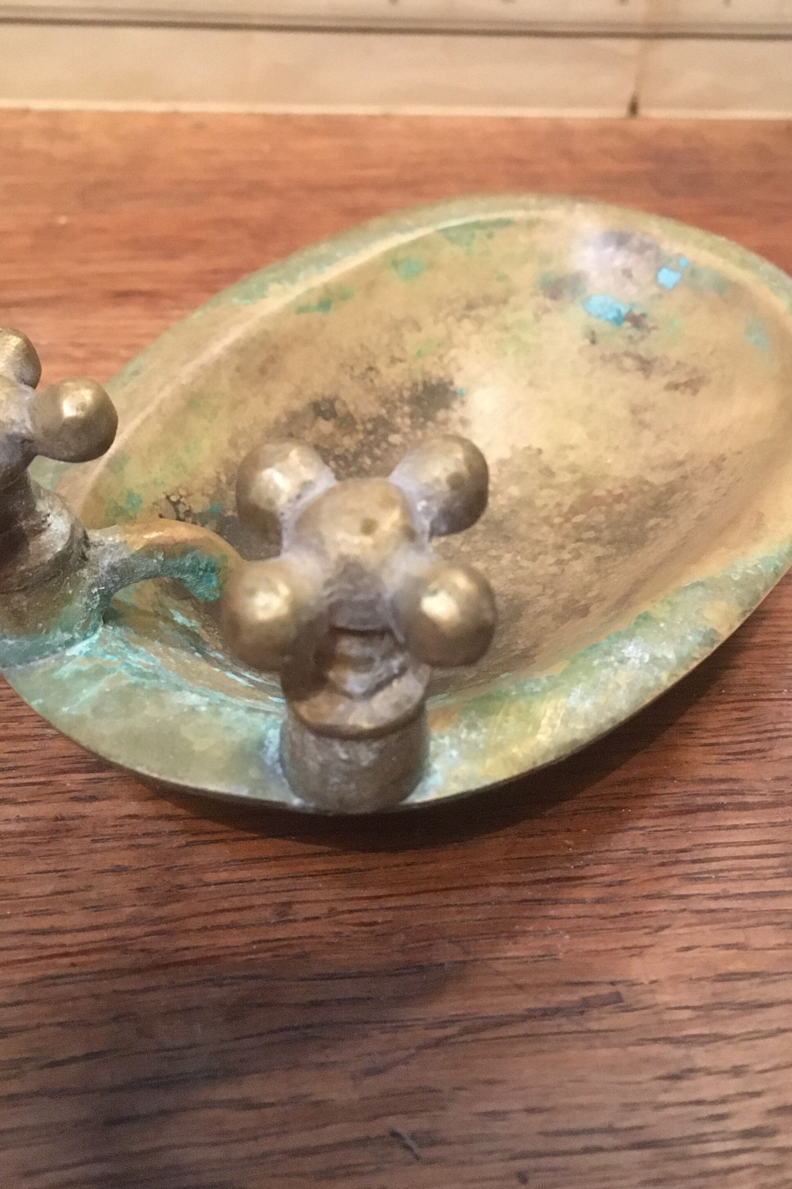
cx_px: 420
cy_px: 429
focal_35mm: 42
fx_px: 1386
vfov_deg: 45.9
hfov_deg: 31.9
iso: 400
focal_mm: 4.15
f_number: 2.2
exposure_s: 1/17
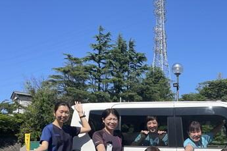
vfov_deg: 27.6
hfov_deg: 39.9
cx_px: 187
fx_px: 296
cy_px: 136
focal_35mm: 47
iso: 32
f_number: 1.6
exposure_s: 1/3861
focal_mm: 4.2
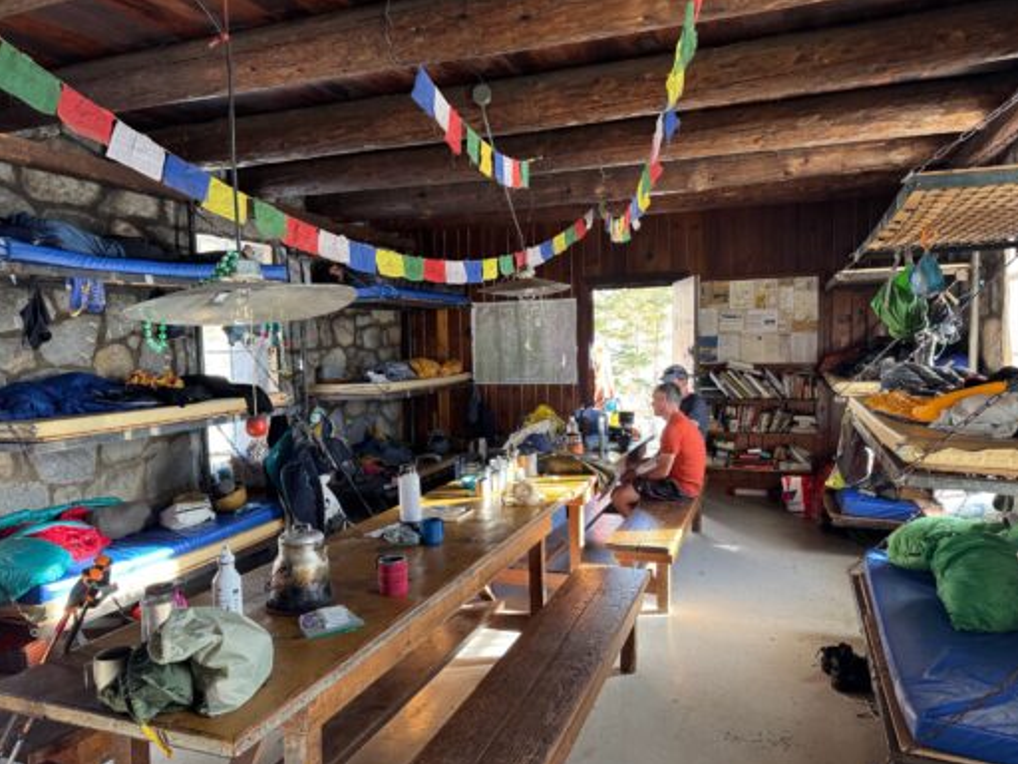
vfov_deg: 54.9
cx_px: 496
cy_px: 394
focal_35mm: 25
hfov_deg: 69.4
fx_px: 735
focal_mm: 6.76
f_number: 1.78
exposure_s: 1/116
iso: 200
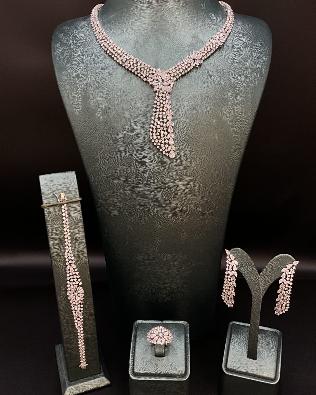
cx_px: 163
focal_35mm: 34
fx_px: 397
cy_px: 184
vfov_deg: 52.8
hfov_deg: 43.4
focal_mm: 3
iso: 160
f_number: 1.8
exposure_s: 1/52
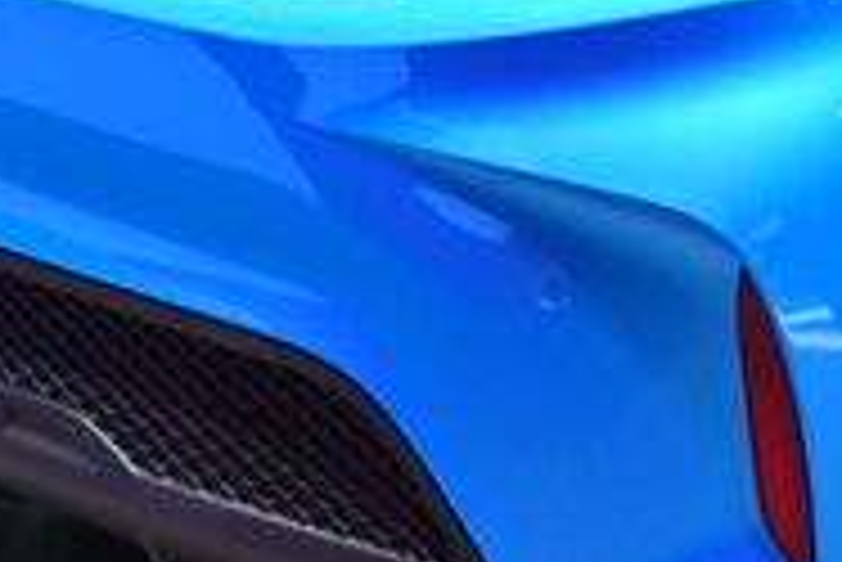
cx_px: 756
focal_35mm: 150
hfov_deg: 13.5
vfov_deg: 9.0
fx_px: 3518
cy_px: -171
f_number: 5.6
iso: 800
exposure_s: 1/125
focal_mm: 19.5
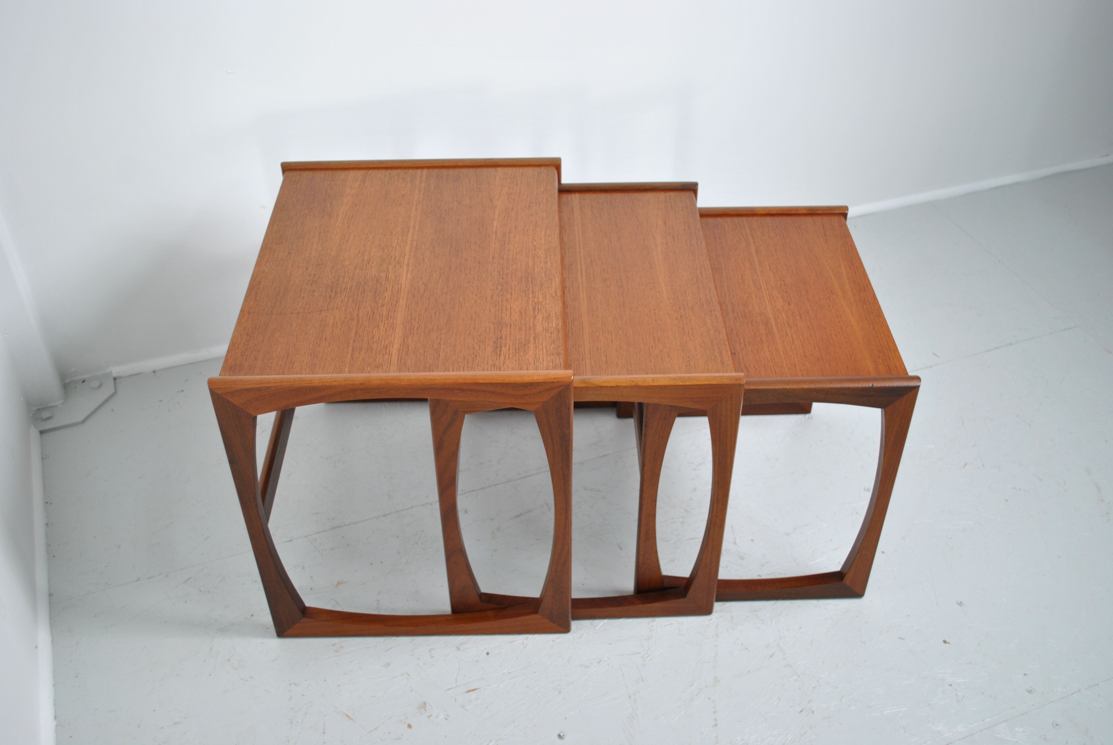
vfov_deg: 37.0
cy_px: 372
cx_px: 556
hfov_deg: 53.1
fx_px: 1114
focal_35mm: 36
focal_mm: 24
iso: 320
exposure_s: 1/30
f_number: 4
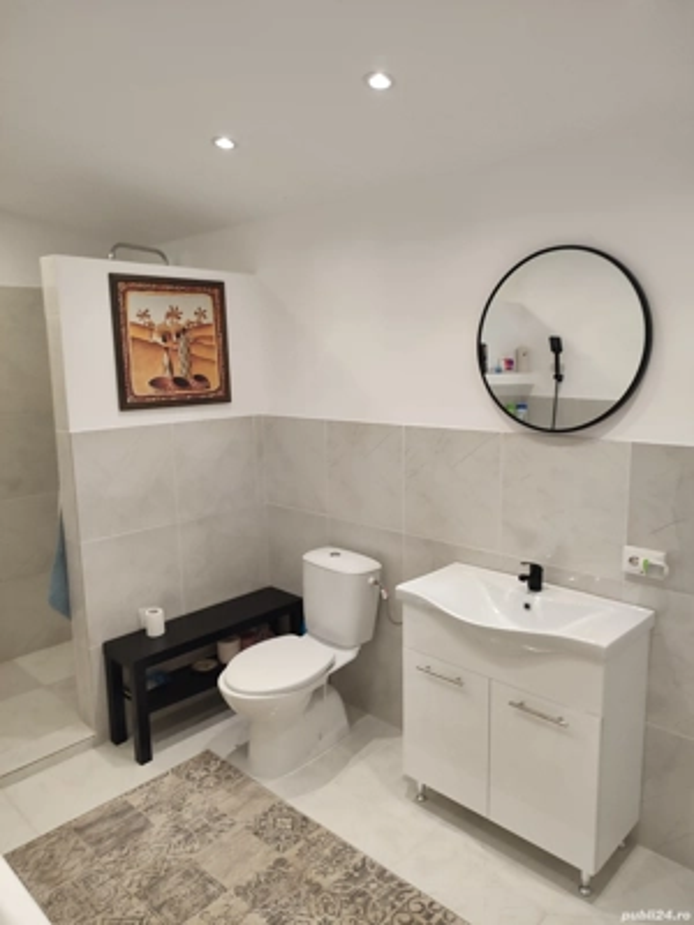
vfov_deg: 71.6
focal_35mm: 24
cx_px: 347
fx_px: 642
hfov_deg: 56.8
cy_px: 462
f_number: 1.89
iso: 203
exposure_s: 1/33
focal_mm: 5.89
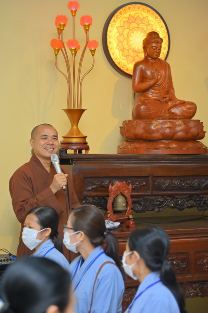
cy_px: 156
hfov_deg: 13.0
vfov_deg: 19.5
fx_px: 910
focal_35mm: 105
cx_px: 104
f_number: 4
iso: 1000
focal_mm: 105
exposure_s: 1/160
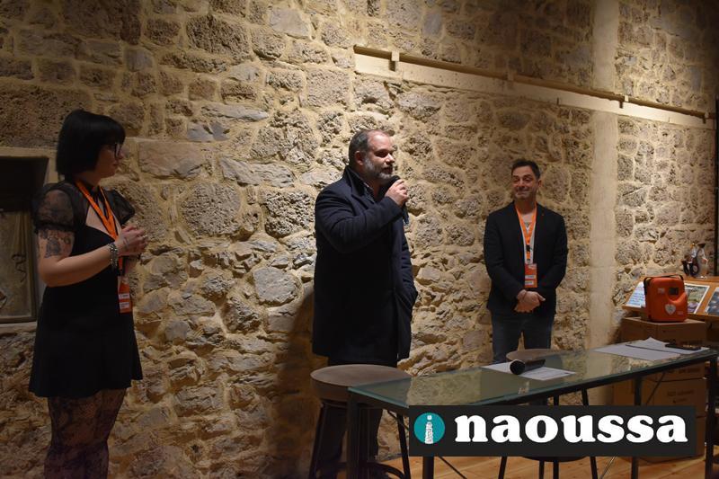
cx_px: 360
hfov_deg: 53.1
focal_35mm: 36
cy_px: 240
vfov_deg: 36.9
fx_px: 719
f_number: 4
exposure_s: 1/125
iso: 1400
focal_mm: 24
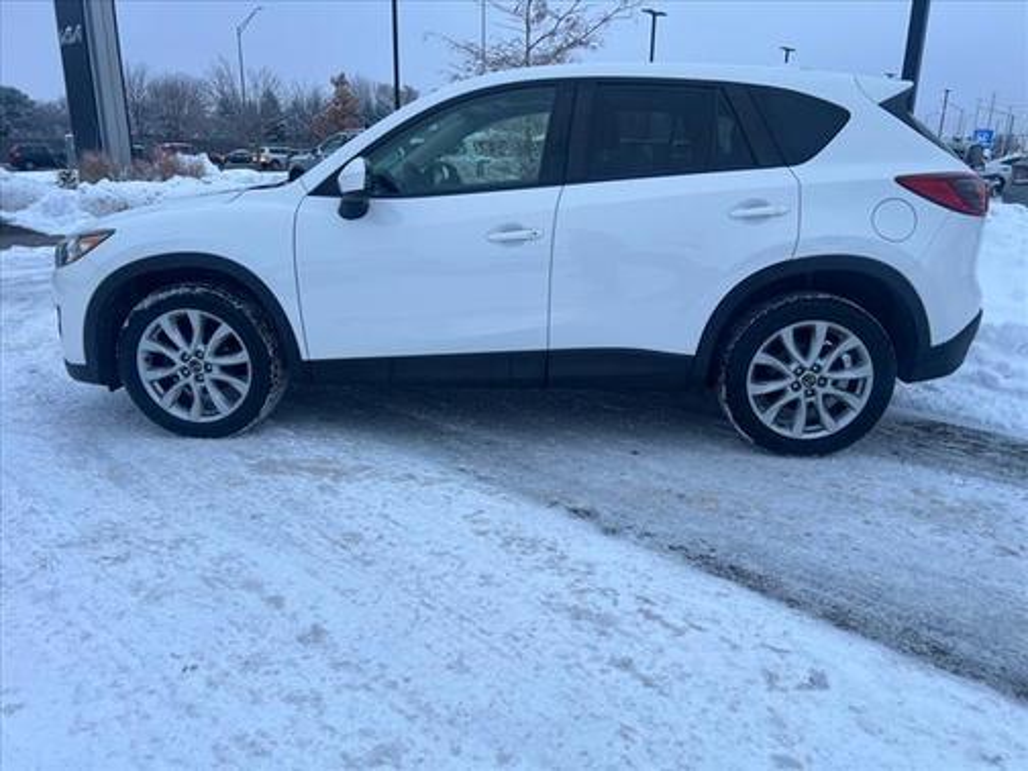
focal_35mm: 26
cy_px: 386
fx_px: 772
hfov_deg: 67.3
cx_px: 514
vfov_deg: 53.1
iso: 50
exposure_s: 1/121
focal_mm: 5.7
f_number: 1.5
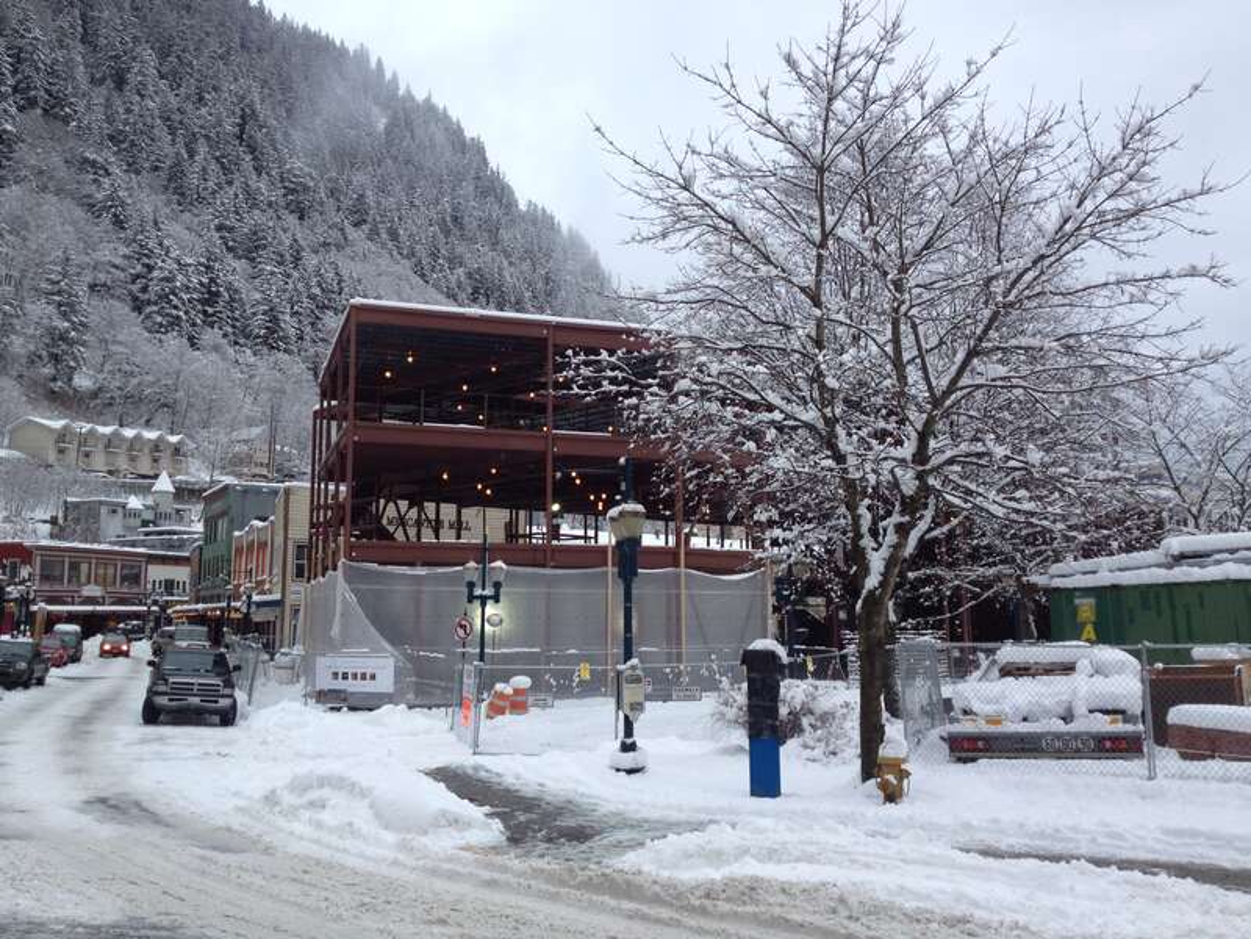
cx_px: 626
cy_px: 470
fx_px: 1265
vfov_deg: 40.7
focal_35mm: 35
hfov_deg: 52.6
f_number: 2.4
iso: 50
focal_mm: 4.28
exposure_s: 1/179
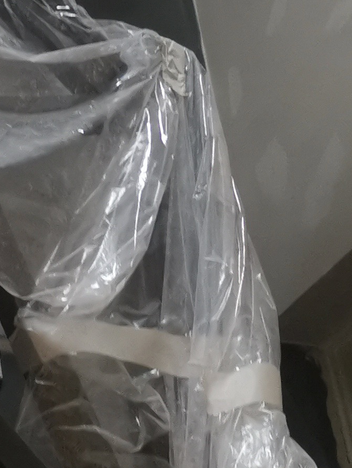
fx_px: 1490
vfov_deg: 15.5
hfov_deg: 13.5
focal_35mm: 110
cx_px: 139
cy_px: -355
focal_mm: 5.58
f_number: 1.8
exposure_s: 1/50
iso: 250
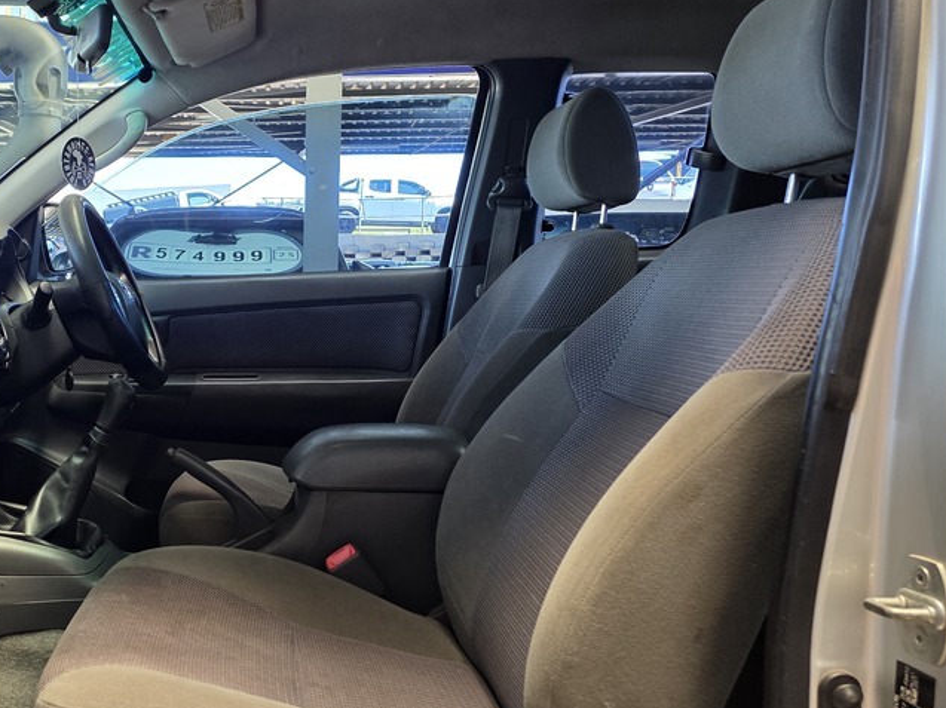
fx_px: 1011
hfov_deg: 47.7
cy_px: 362
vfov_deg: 38.6
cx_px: 203
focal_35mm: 37
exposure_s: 1/100
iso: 125
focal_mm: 6.25
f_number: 1.7
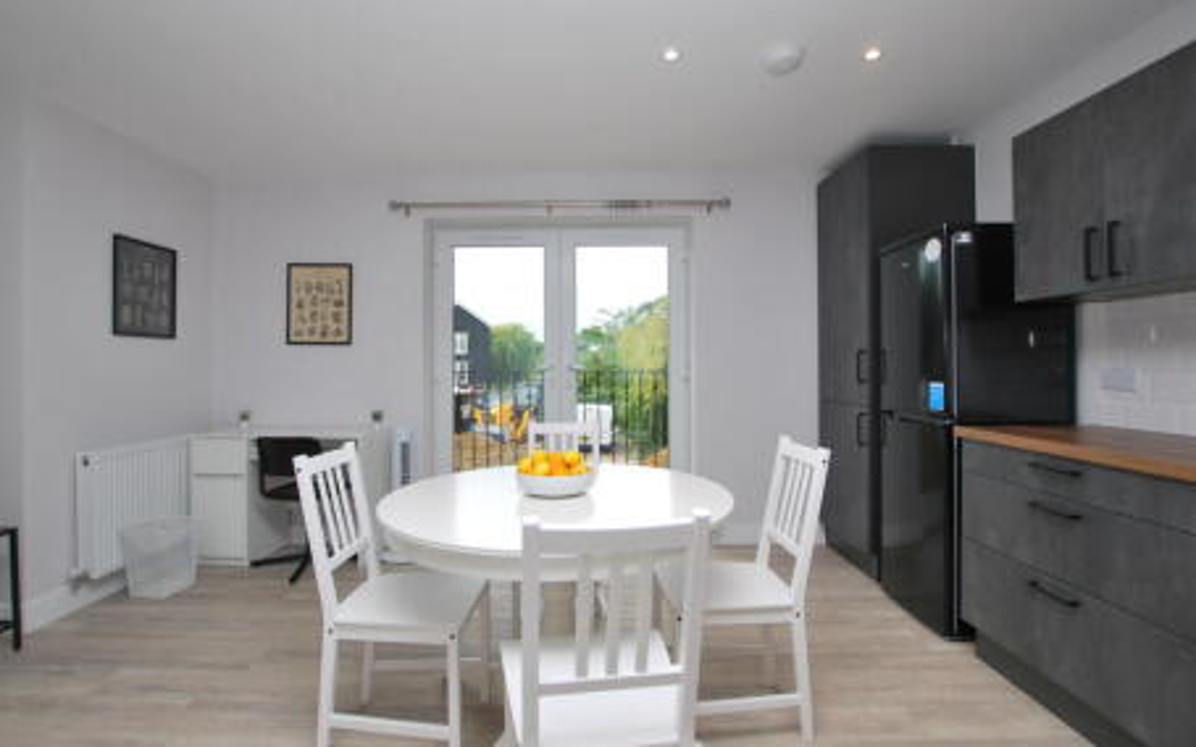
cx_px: 581
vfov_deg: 71.2
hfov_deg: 97.8
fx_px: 521
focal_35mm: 16
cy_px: 364
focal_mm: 10
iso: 100
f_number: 4.5
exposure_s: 1/80
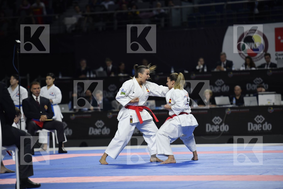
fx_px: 1336
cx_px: 142
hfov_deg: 12.1
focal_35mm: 170
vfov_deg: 8.1
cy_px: 94
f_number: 2.8
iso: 800
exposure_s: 1/800
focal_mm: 170
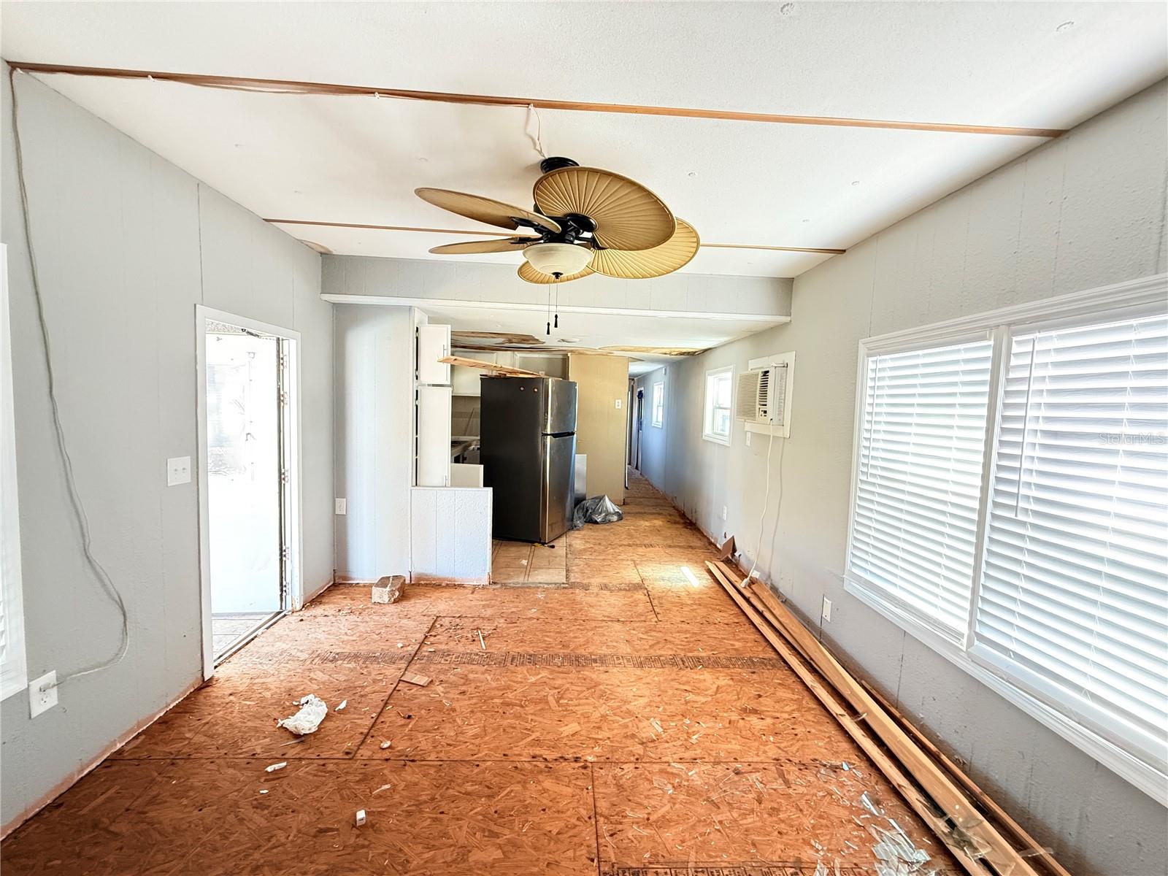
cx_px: 584
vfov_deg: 85.7
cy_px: 438
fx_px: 472
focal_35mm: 14
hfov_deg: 102.1
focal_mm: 2.22
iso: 640
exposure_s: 1/60
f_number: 2.2
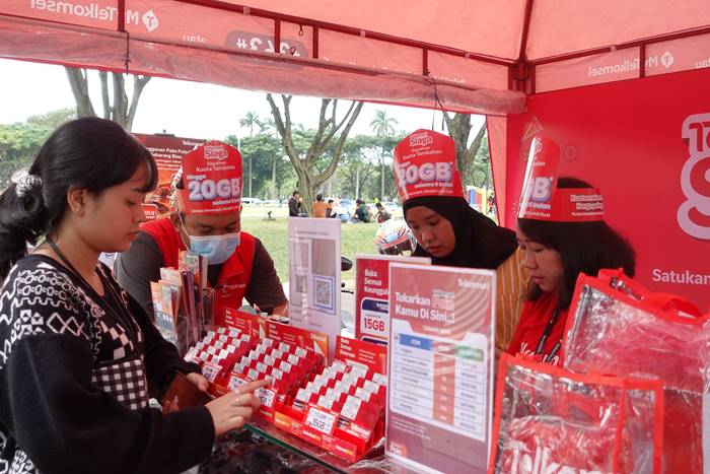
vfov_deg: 36.9
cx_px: 355
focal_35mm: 36
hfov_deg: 53.1
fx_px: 710
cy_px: 237
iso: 125
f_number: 2.8
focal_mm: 13.76
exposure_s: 1/200
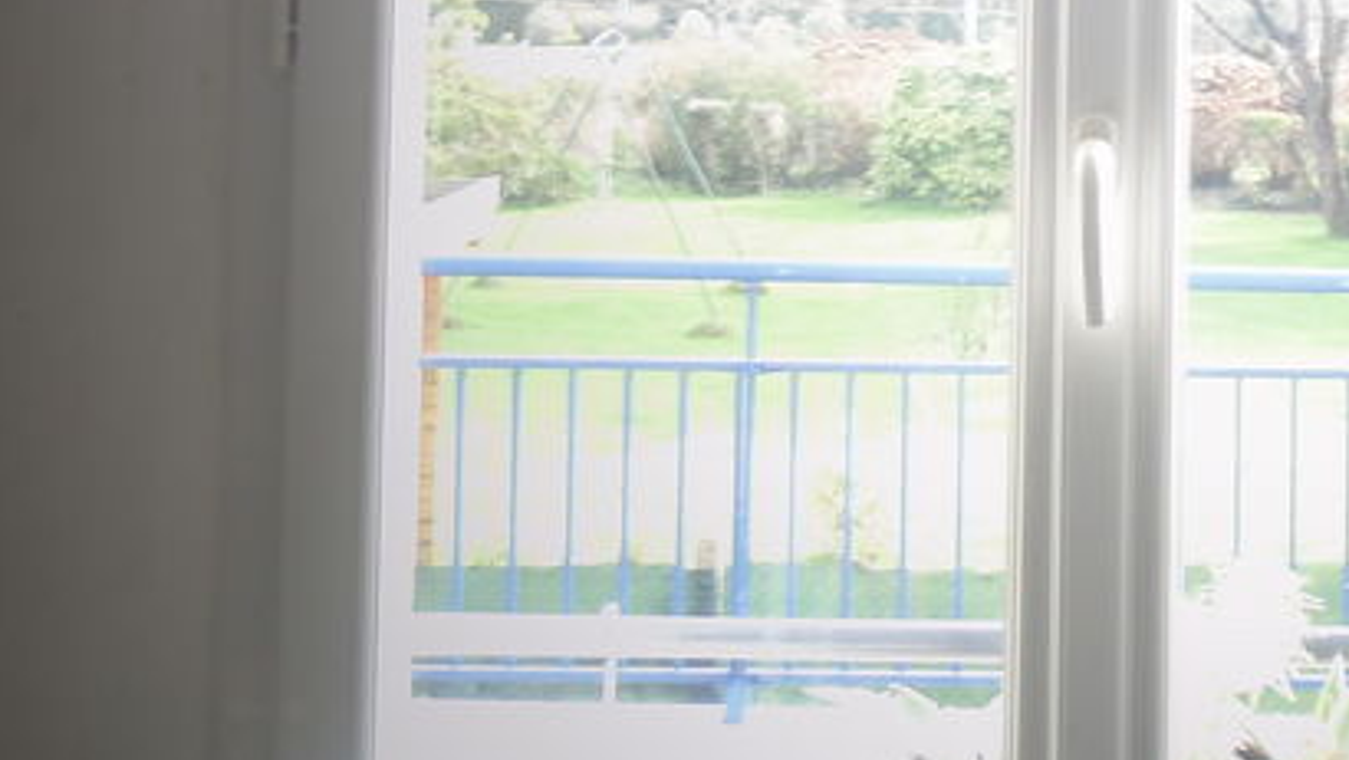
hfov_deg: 26.2
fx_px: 2755
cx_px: 1319
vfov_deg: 15.3
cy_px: -95
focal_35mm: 77
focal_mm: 5.2
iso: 80
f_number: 3.2
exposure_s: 1/40
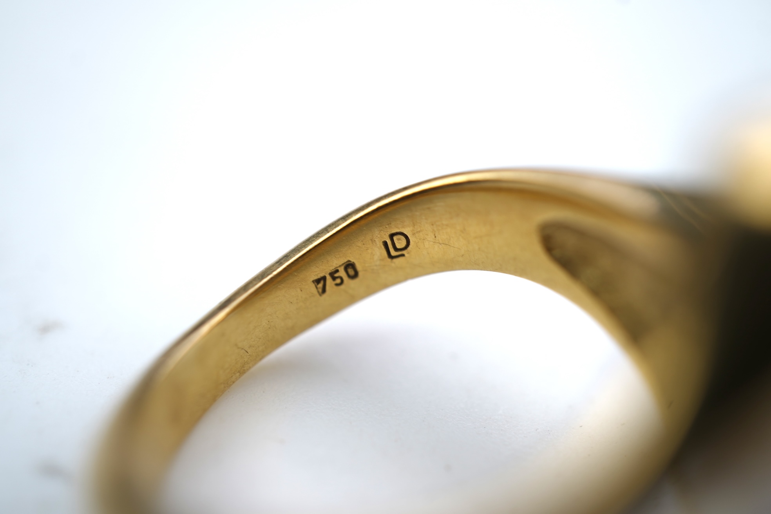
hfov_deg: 43.6
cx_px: 386
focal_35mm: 45
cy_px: 257
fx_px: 964
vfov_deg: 29.9
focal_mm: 30
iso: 80
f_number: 5
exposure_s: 1/30
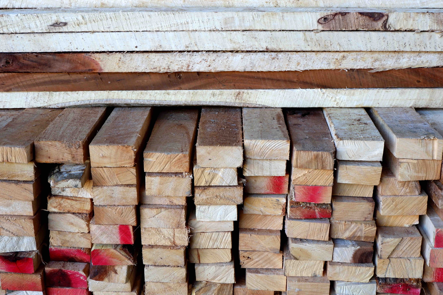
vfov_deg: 30.5
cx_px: 222
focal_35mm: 44
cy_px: 148
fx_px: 541
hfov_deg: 44.5
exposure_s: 1/52
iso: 200
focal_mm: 29.5
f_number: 5
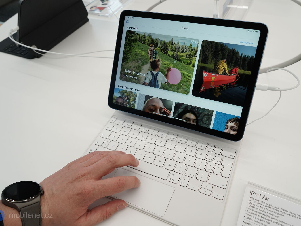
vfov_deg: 49.7
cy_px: 109
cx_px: 163
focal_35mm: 28
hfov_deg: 63.3
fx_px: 243
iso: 1250
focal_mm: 25
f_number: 7.1
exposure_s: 1/160
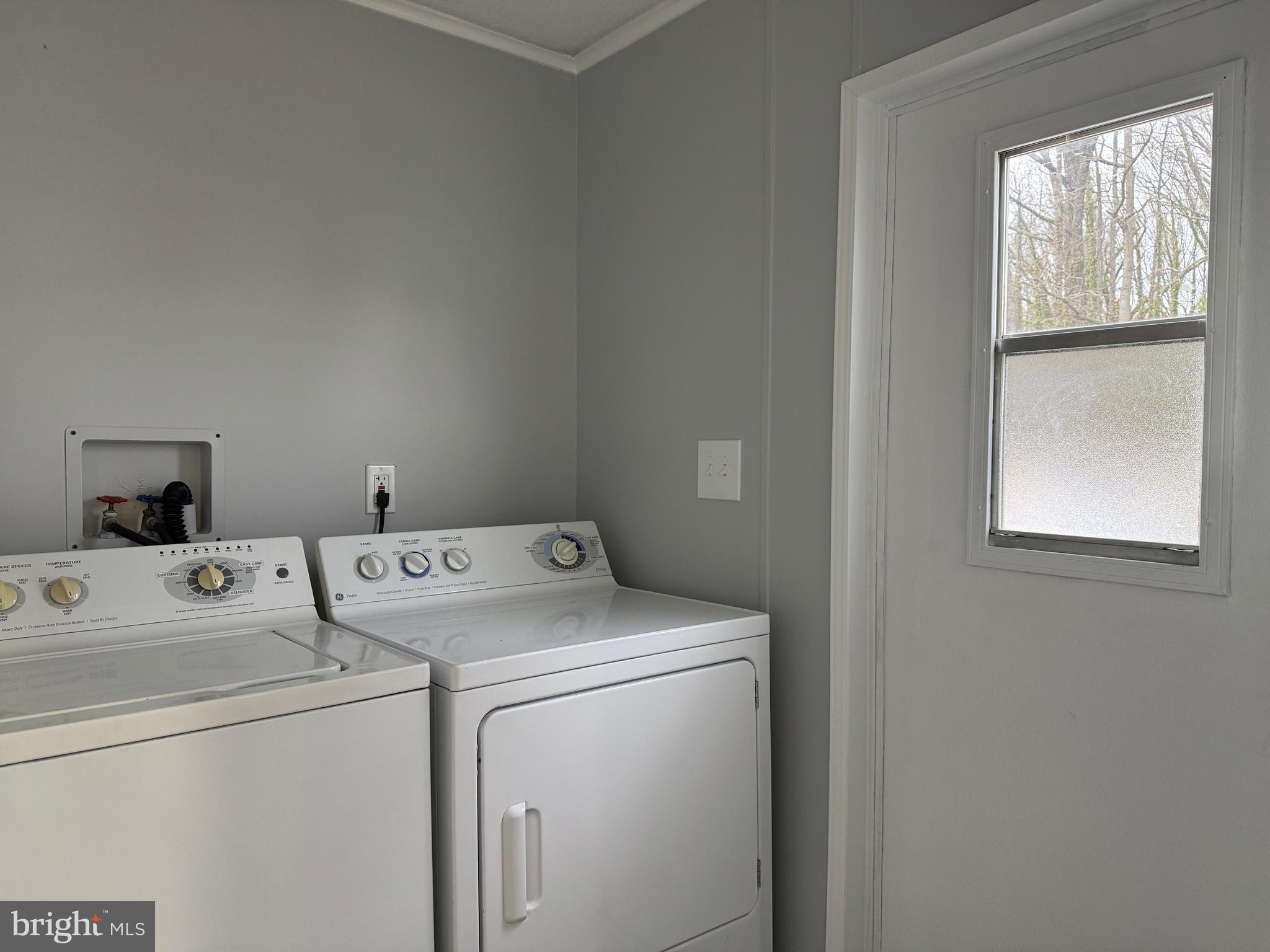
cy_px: 476
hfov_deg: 71.6
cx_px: 635
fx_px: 881
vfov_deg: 56.8
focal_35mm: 24
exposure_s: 1/60
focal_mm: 6.76
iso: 250
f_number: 1.78
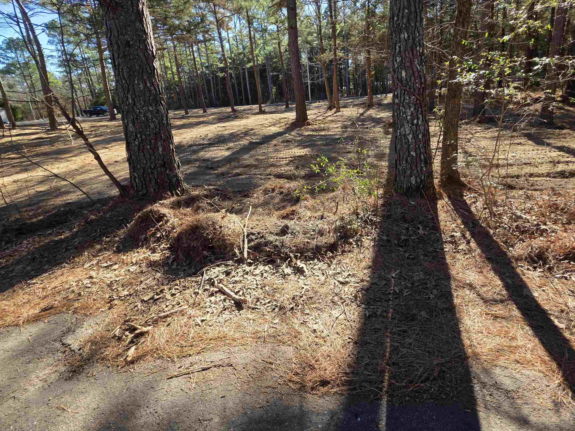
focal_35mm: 16
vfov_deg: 77.0
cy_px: 166
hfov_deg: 94.3
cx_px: 313
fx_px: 266
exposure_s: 1/434
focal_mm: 2.2
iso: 40
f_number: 1.9
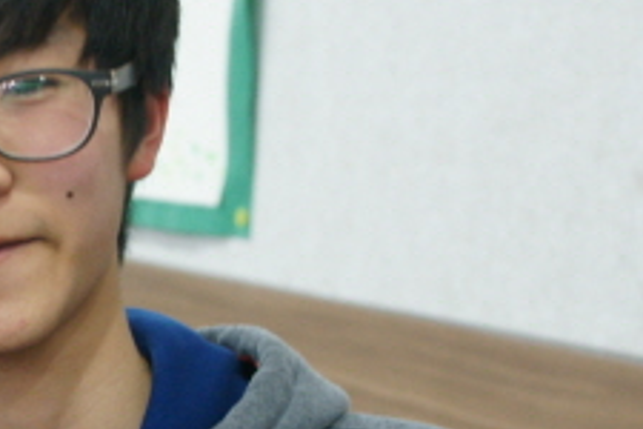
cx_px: -346
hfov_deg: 13.7
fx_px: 2500
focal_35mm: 140
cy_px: 375
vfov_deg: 9.8
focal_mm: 30
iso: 800
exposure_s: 1/15
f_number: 4
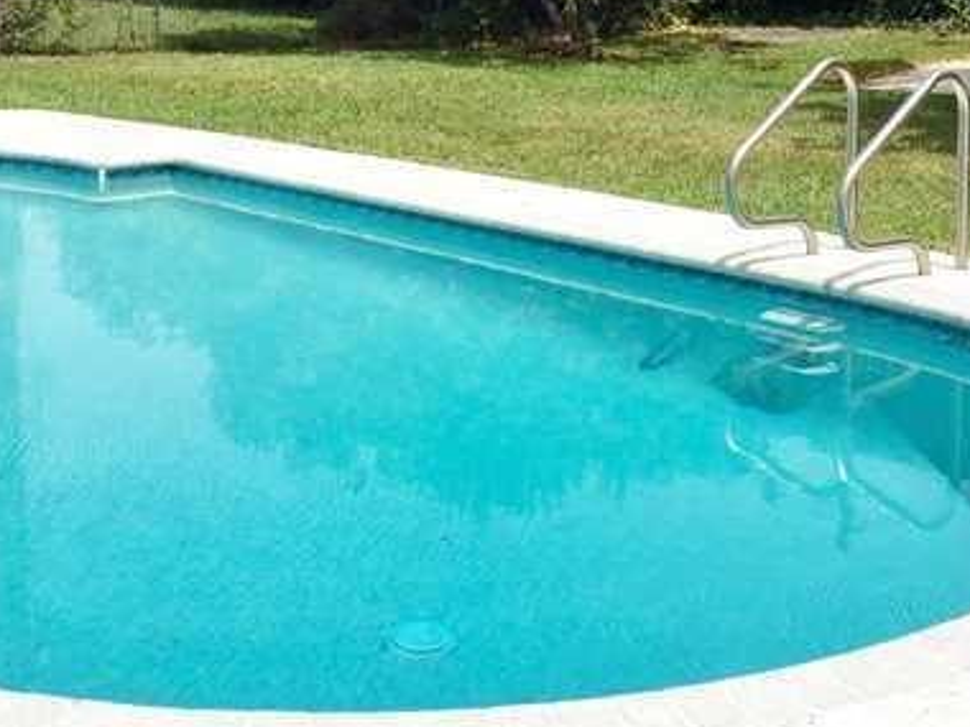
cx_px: 521
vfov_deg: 23.6
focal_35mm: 61
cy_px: 122
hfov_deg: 31.7
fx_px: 1709
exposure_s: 1/4405
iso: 32
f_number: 2.2
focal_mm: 4.15
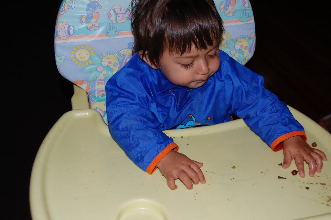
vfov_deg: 28.0
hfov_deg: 41.1
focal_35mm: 48
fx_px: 441
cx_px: 166
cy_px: 110
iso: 200
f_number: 5.6
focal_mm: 32
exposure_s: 1/125
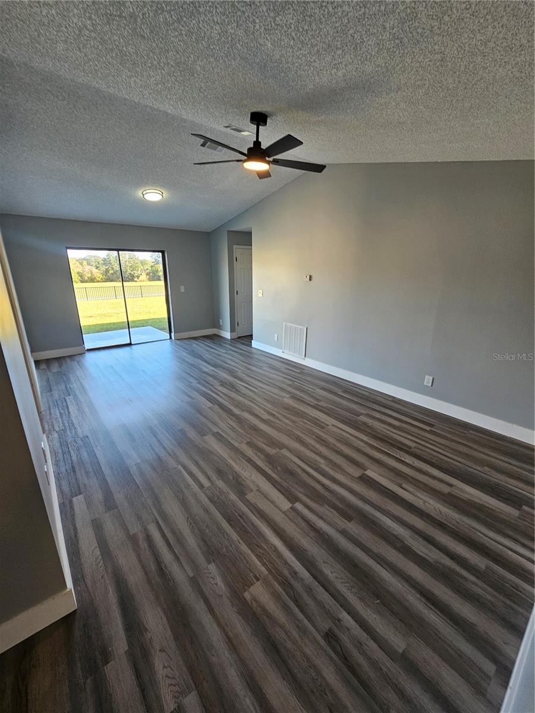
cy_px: 356
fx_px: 268
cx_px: 268
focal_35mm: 13
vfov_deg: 106.2
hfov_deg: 89.9
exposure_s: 1/60
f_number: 2.2
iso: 80
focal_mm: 2.2
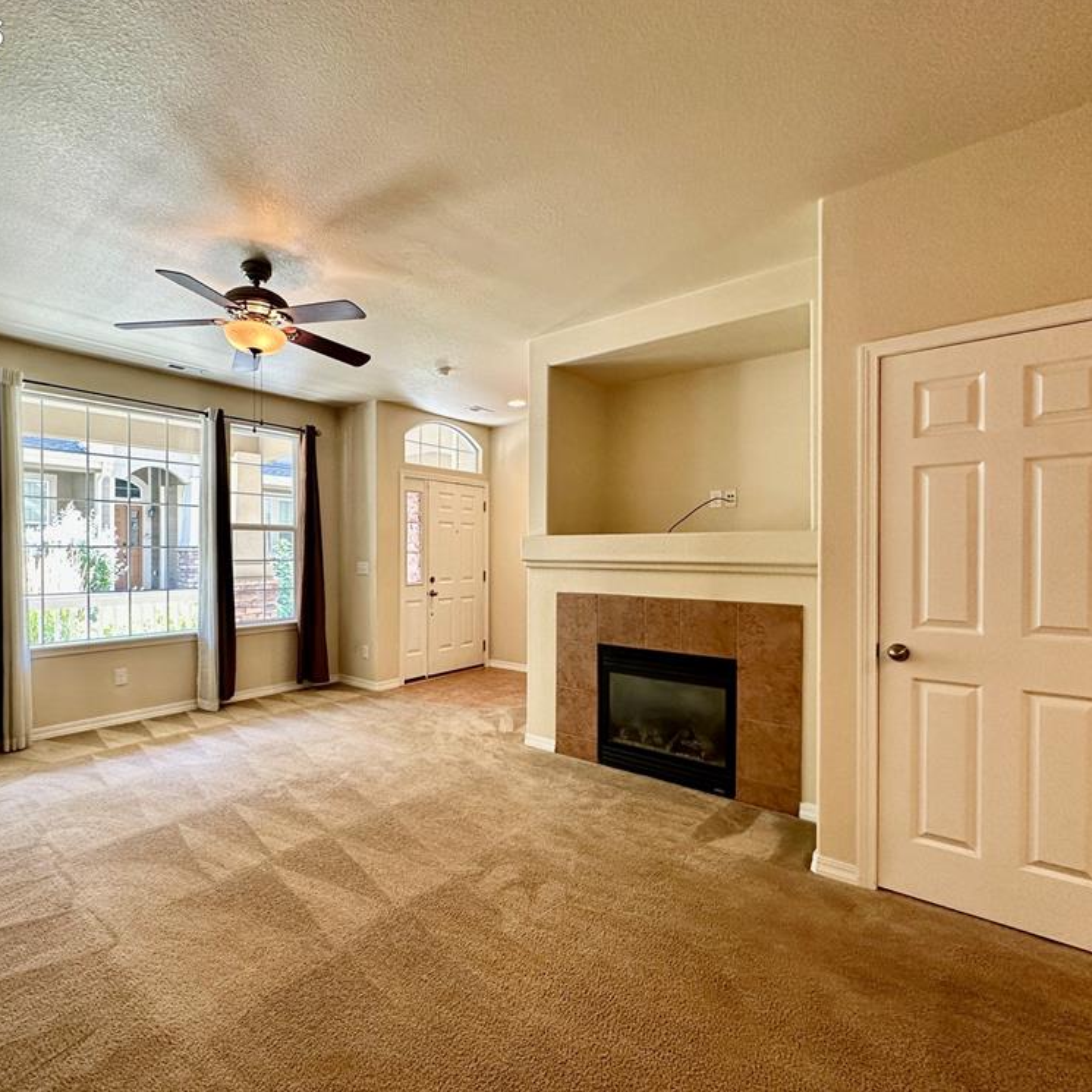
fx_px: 607
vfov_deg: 84.0
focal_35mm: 17
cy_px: 555
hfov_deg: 83.3
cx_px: 460
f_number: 2.2
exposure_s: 1/120
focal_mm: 2.22
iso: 200
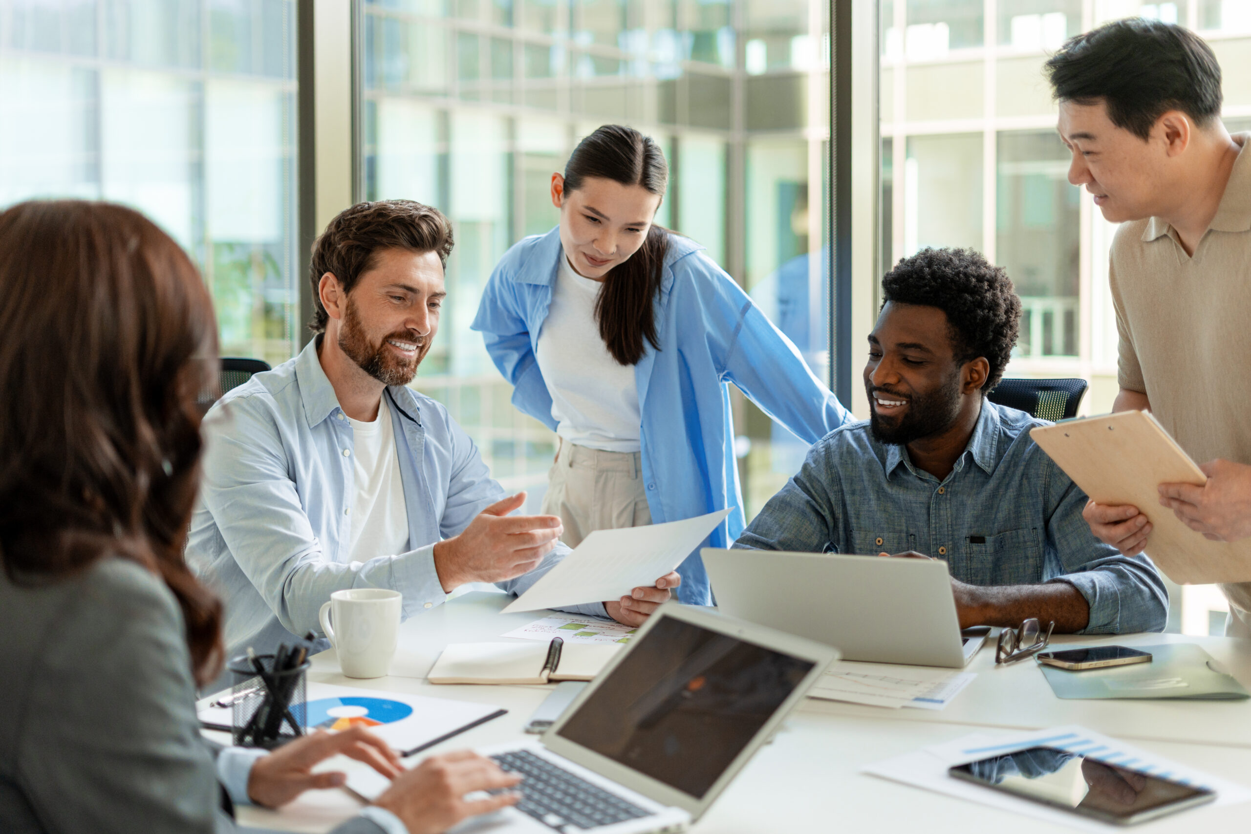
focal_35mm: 50
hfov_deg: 39.6
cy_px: 417
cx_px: 626
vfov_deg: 27.0
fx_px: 1737
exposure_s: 1/400
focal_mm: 50
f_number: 2
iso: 400
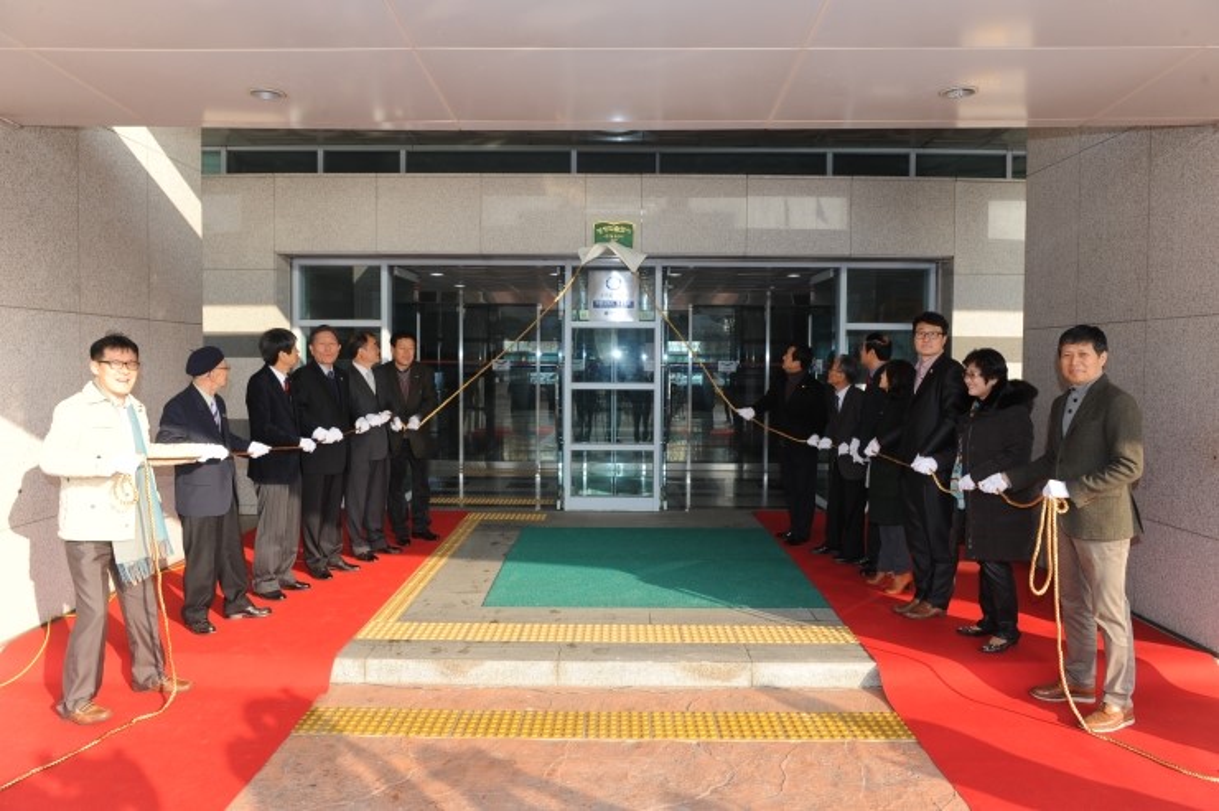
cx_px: 610
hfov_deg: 73.8
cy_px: 406
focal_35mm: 24
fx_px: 812
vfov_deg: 53.0
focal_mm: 24
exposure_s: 1/200
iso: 400
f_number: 7.1
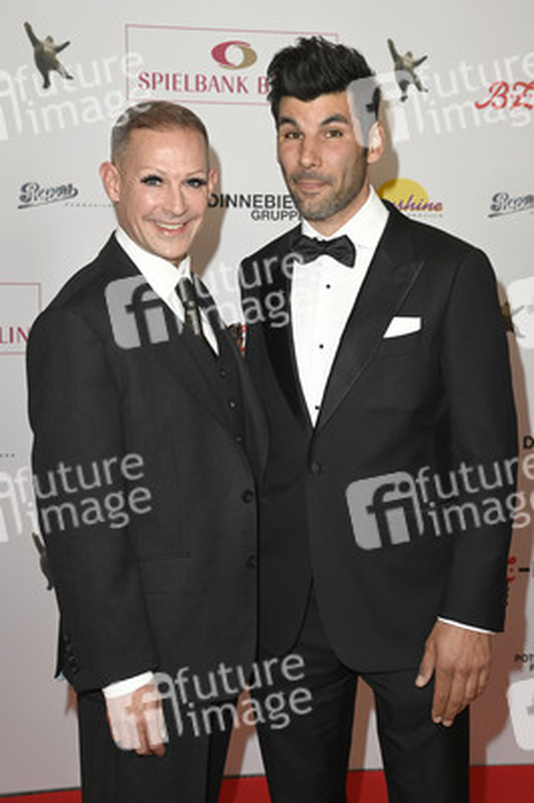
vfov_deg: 38.2
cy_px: 402
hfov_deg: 25.9
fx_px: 1159
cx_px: 267
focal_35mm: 52
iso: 640
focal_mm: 52
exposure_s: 1/250
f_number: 5.6
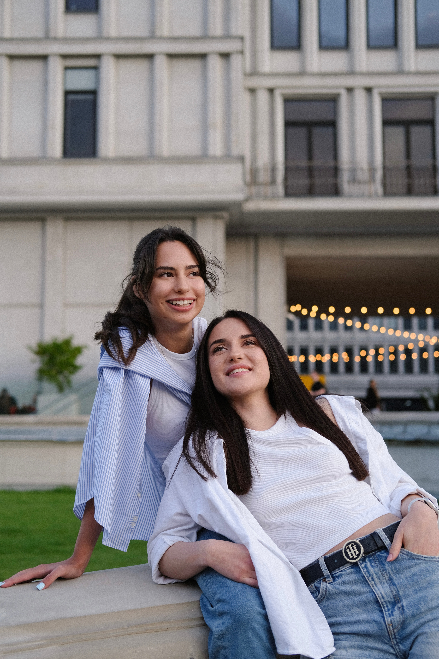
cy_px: 330
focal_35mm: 53
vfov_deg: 37.5
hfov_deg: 25.5
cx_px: 220
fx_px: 969
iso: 160
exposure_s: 1/320
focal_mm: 35
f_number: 2.5
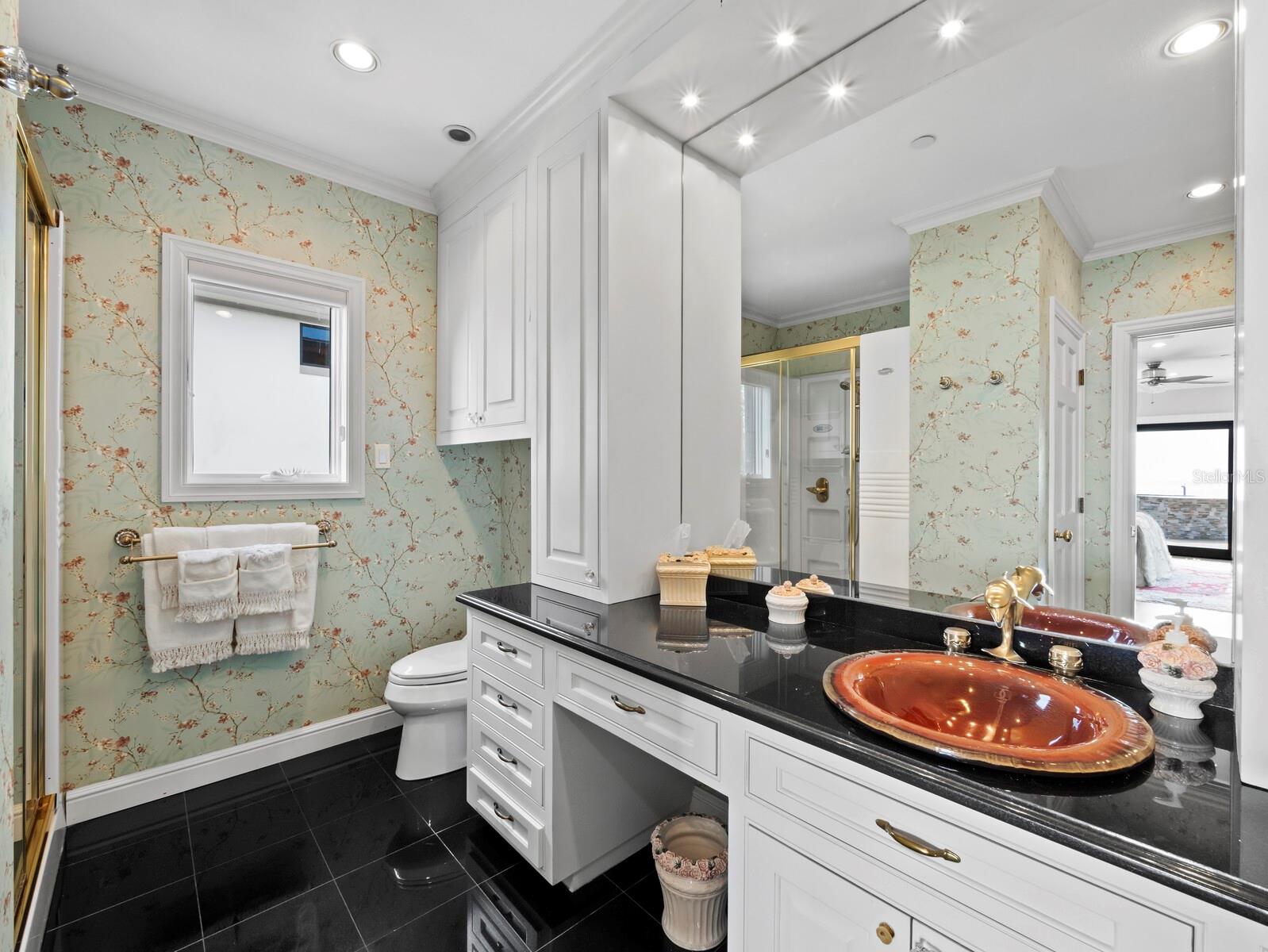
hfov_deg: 102.0
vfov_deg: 85.7
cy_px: 476
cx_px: 634
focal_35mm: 14
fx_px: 513
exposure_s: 1/1.67
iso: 400
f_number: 11
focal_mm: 7
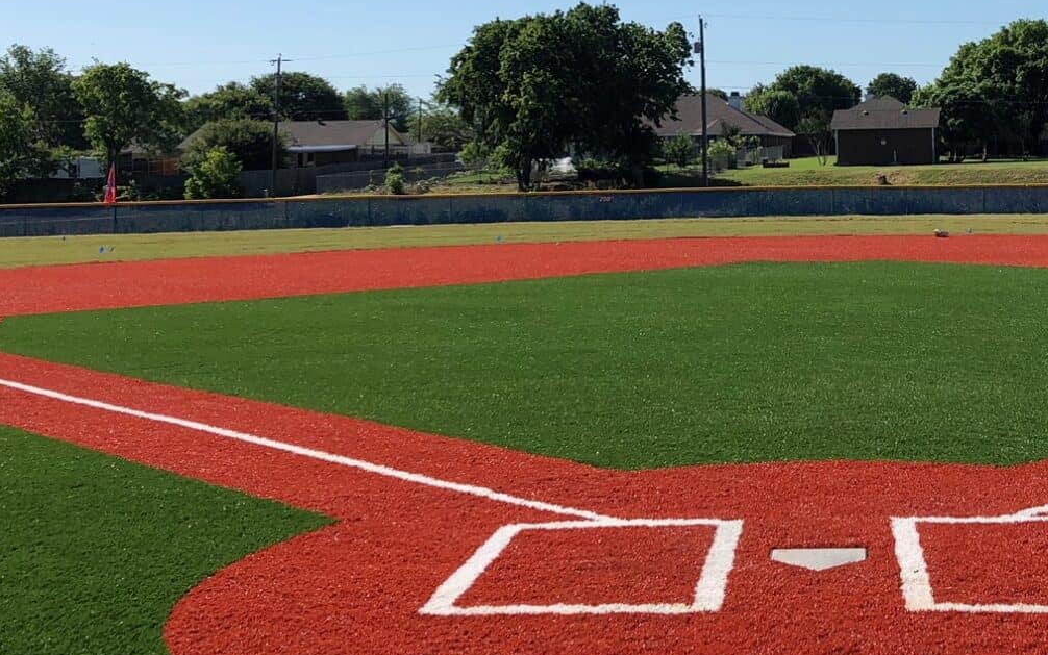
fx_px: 1685
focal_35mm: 59
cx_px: 774
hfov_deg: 33.9
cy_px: 68
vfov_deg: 21.5
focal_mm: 4
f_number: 1.8
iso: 25
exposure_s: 1/3003
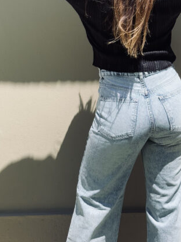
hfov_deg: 15.9
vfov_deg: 20.9
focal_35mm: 93
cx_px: 123
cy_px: 54
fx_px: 648
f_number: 1.78
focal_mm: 6.76
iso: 100
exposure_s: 1/3096
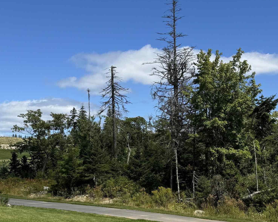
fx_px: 403
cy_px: 118
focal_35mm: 49
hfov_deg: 38.0
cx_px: 157
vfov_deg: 30.8
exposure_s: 1/4950
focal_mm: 6.76
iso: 80
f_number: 1.78
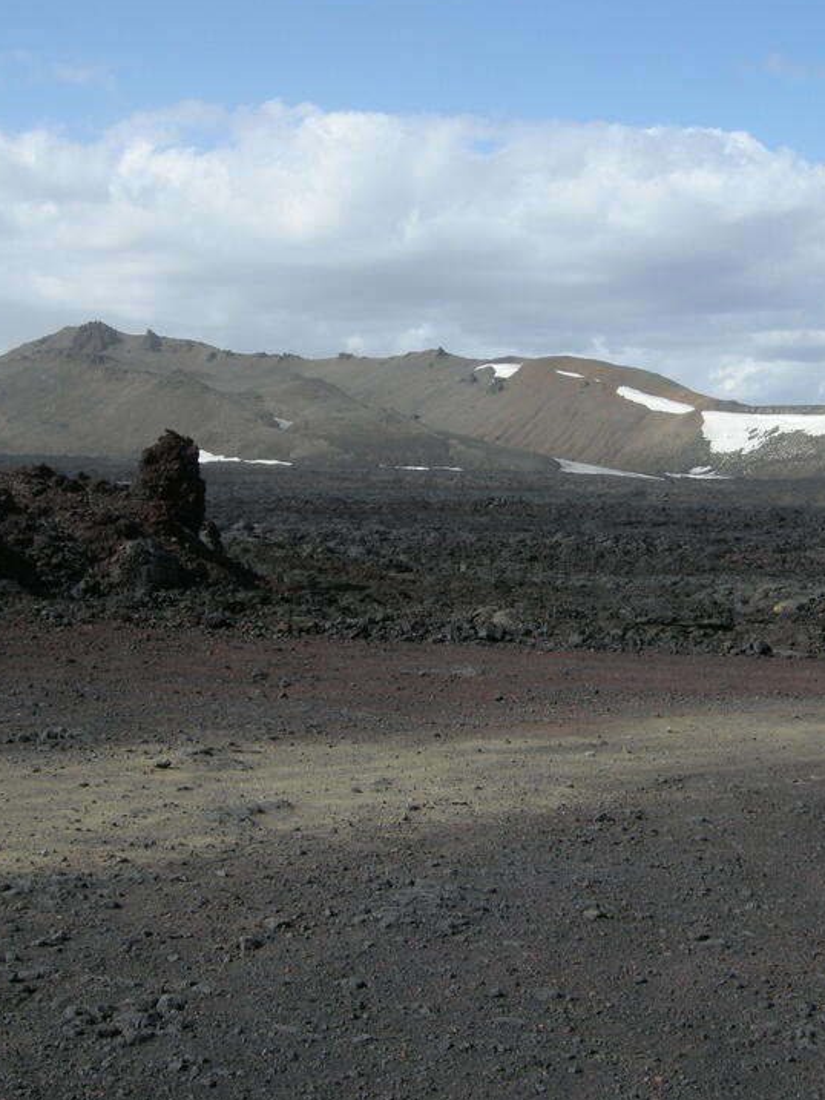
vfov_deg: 38.2
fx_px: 1588
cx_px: 523
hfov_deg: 29.0
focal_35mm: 50
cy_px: 520
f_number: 6.1
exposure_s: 1/335
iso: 100
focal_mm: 7.5
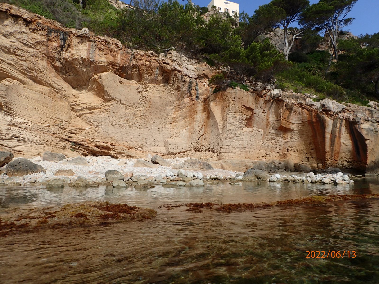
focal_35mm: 25
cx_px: 190
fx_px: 274
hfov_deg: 69.4
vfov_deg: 54.9
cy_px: 142
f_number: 8
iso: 100
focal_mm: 4.5
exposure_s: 1/200
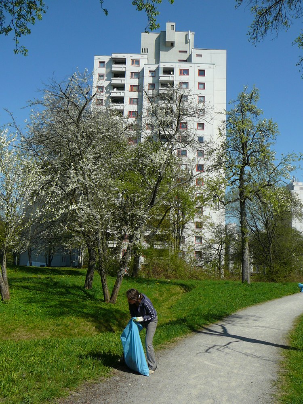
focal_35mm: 35
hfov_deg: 40.7
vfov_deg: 52.6
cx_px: 152
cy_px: 202
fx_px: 408
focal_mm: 5.2
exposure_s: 1/500
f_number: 5
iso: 80
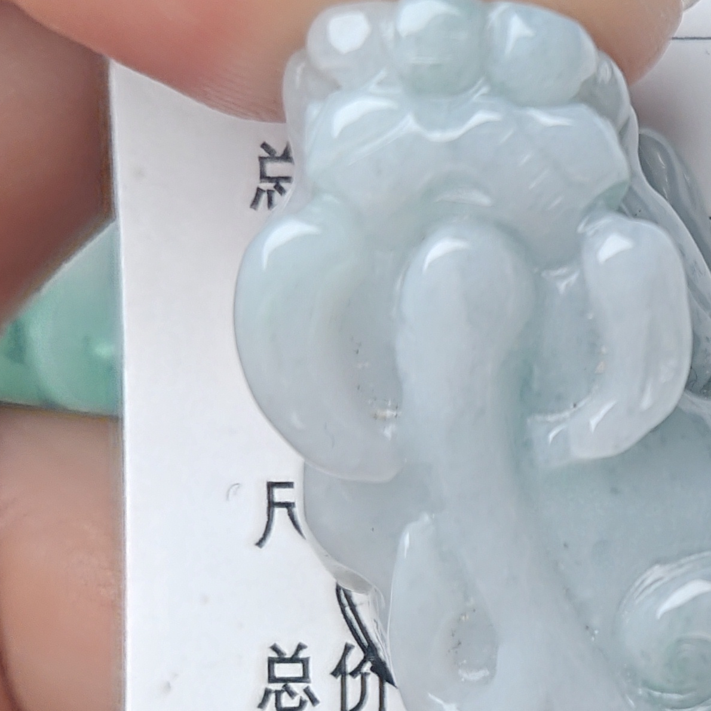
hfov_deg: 22.9
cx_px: 823
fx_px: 1627
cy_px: 535
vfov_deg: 24.4
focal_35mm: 70
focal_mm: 5.56
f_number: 1.88
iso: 71
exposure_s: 1/437
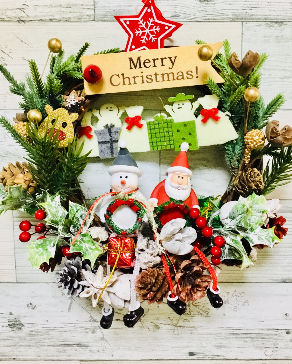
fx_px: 357
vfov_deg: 54.2
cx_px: 147
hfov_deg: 44.5
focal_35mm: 33
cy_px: 168
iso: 160
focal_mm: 3.3
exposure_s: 1/30
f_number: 2.4
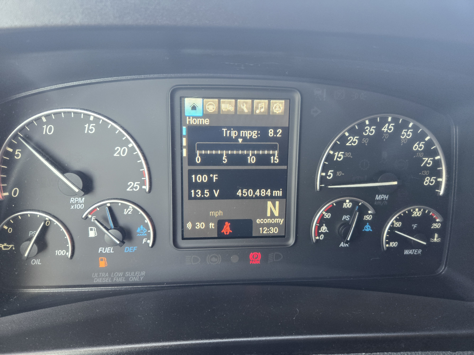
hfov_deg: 73.9
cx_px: 237
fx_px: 315
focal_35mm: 23
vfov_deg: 58.9
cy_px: 178
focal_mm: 5.4
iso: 320
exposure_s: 1/120
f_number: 1.8
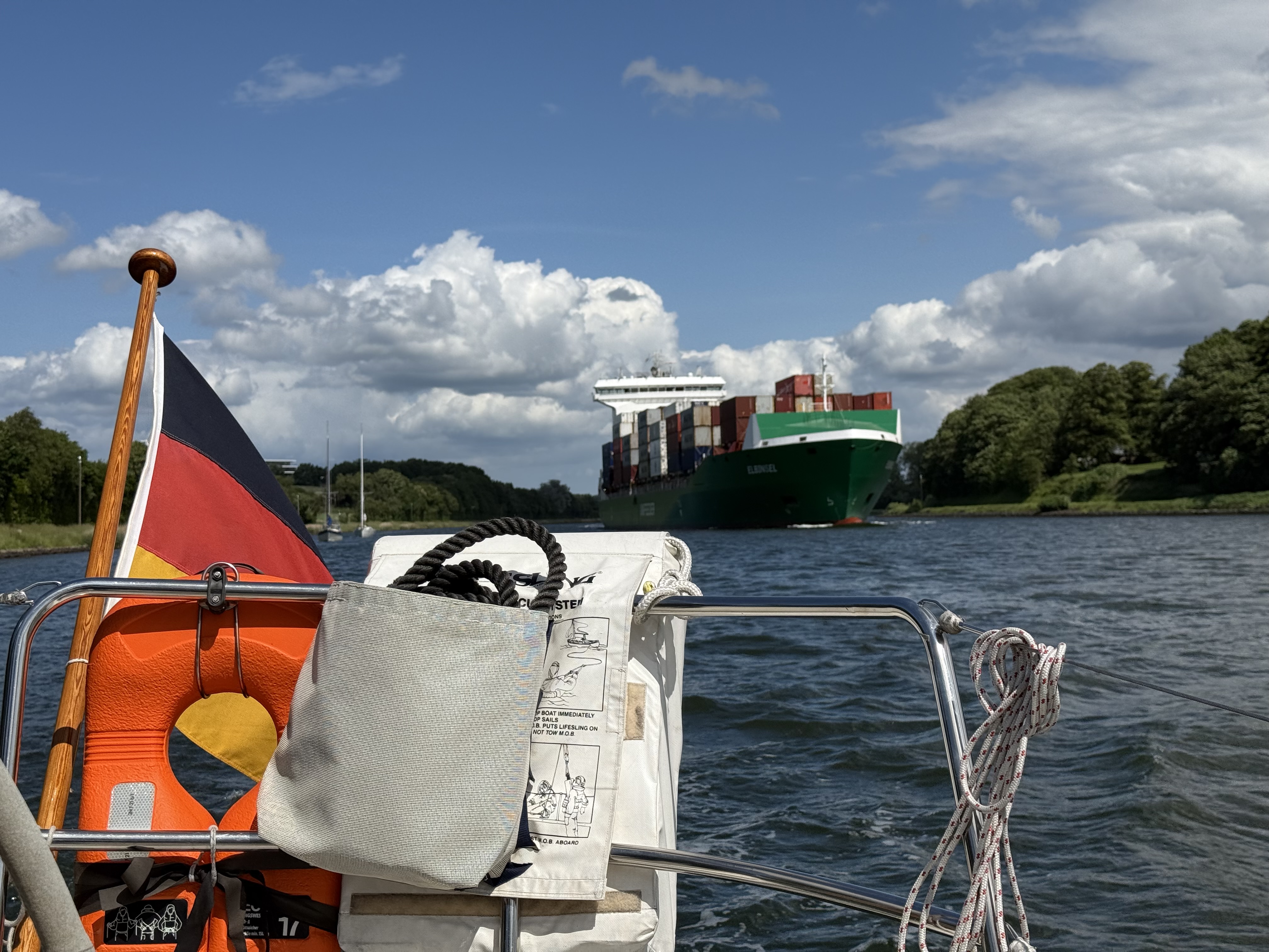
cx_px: 634
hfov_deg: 39.7
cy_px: 476
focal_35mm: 48
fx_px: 1760
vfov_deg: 30.3
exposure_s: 1/11364
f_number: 1.78
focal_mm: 6.76
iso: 64
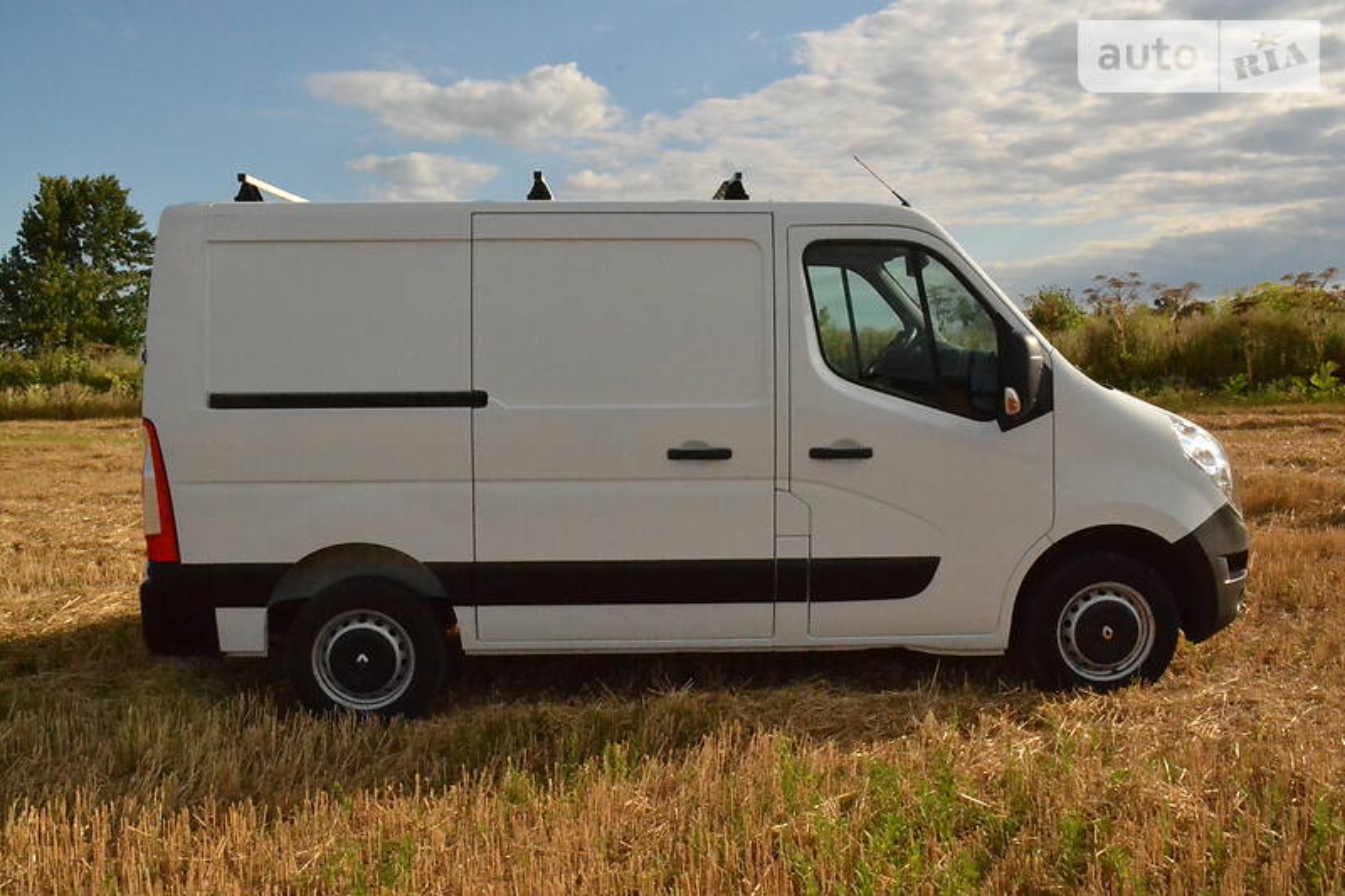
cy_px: 448
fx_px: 1233
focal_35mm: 33
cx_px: 672
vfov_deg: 40.0
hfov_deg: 57.2
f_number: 20
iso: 6400
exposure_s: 1/1600
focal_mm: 22
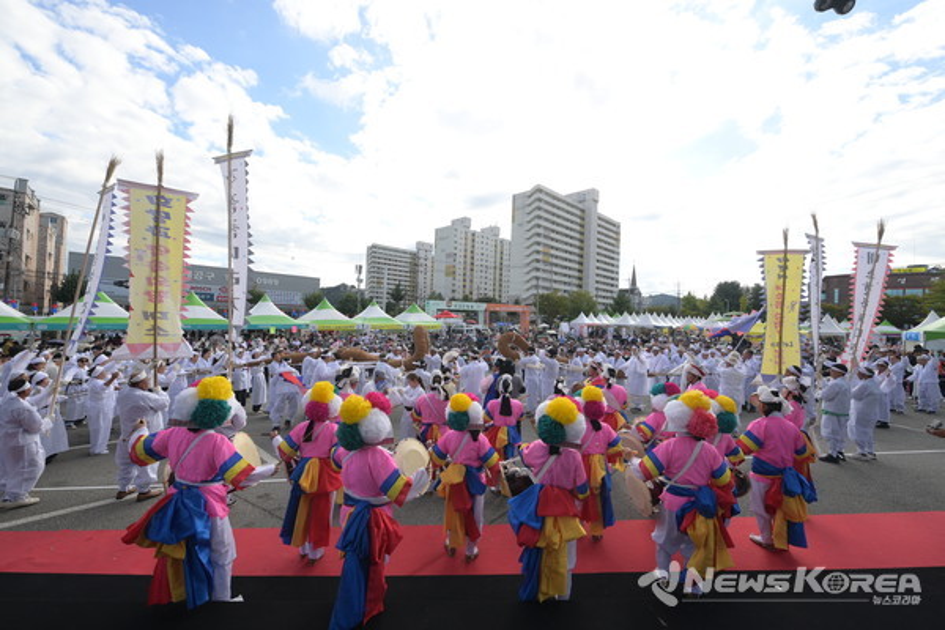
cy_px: 315
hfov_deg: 104.3
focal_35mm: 14
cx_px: 472
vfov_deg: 81.2
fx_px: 367
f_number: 8
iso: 800
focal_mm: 14
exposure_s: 1/1250
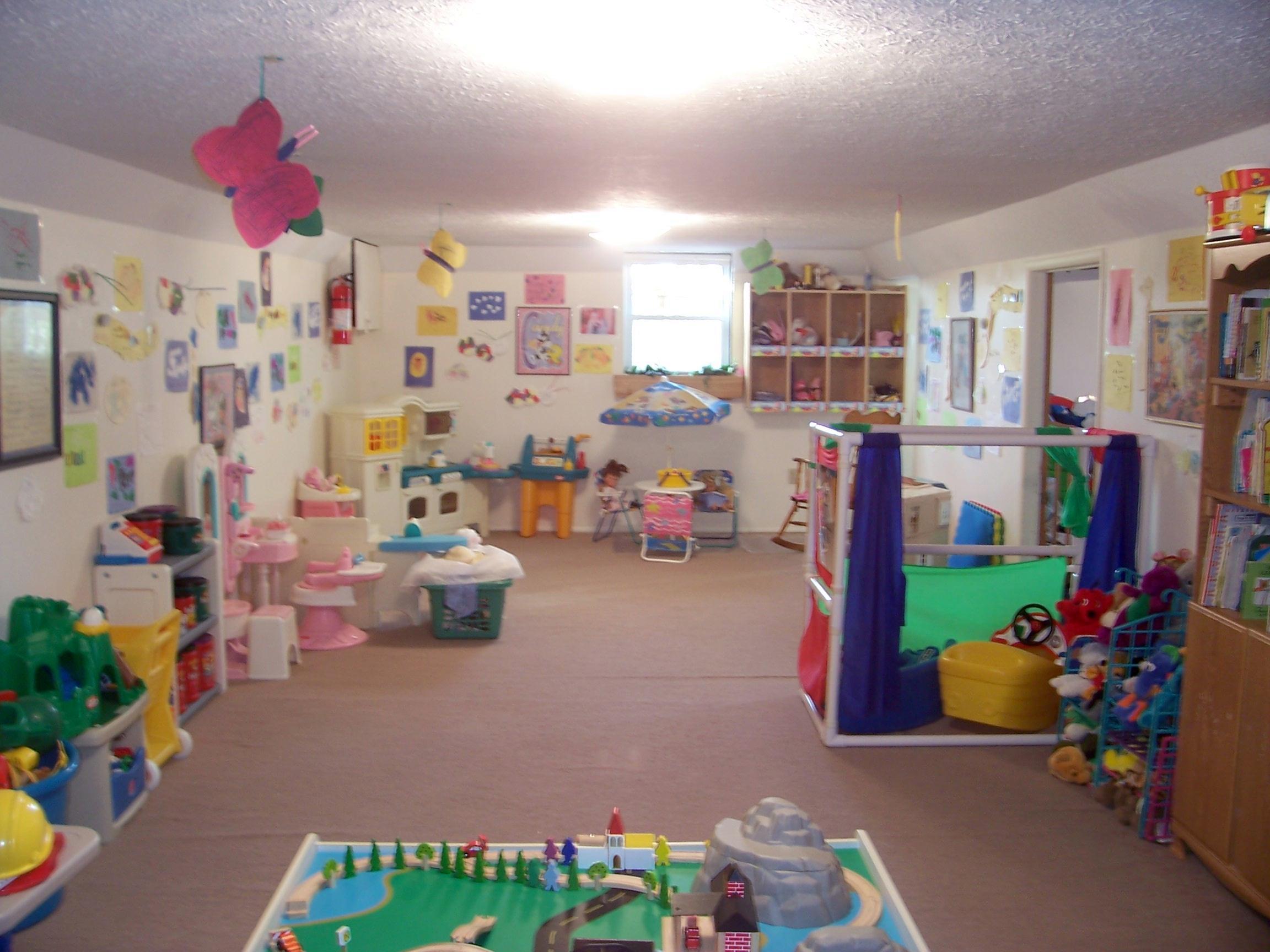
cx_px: 635
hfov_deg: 54.0
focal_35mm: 34
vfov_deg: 41.8
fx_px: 1247
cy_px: 476
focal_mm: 5.6
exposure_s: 1/8
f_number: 2.7
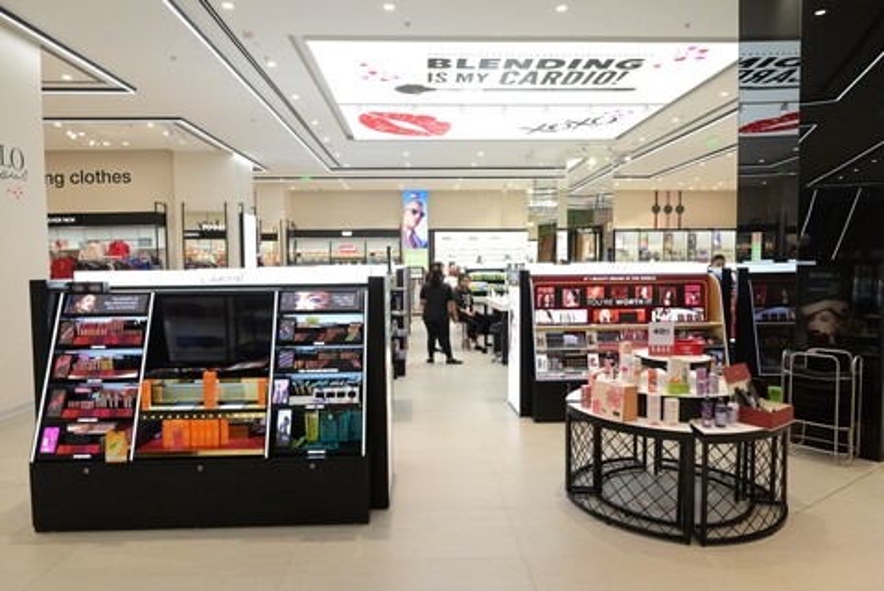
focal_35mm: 24
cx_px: 442
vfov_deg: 53.2
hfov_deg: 73.7
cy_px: 296
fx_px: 590
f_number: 6.3
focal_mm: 24
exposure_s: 1/200
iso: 1600
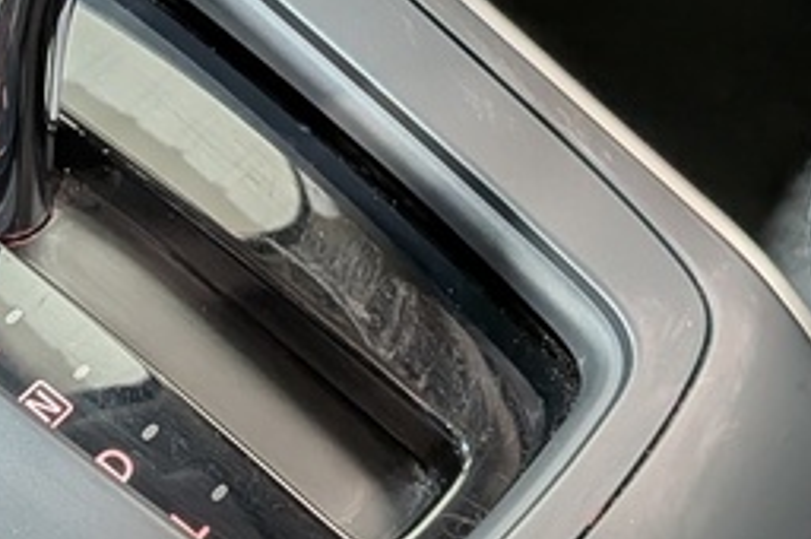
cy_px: 44
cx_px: 6
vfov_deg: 13.5
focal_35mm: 100
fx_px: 2250
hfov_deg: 19.8
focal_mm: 4.53
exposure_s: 1/35.3
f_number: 1.7
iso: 29
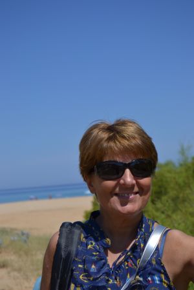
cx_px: 97
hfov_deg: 17.5
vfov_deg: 26.0
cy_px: 145
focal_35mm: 78
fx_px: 630
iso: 100
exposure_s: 1/800
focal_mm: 52
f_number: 5.6
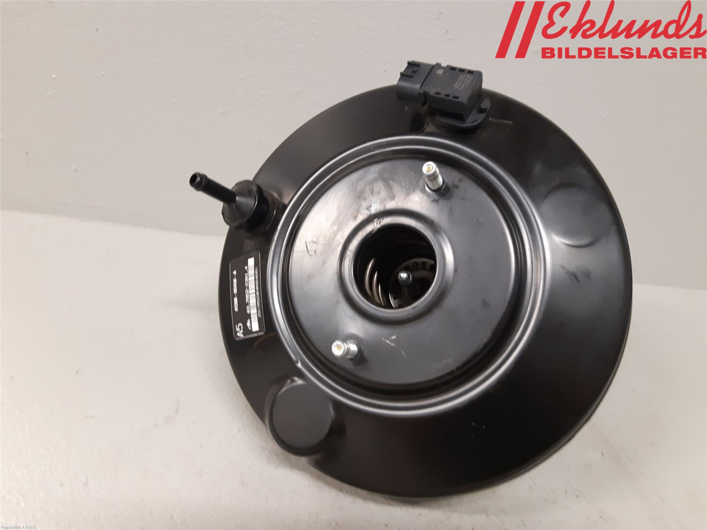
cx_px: 354
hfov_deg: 67.3
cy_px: 265
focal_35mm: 26
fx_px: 531
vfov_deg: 53.1
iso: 250
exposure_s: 1/50
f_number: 1.7
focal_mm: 3.93
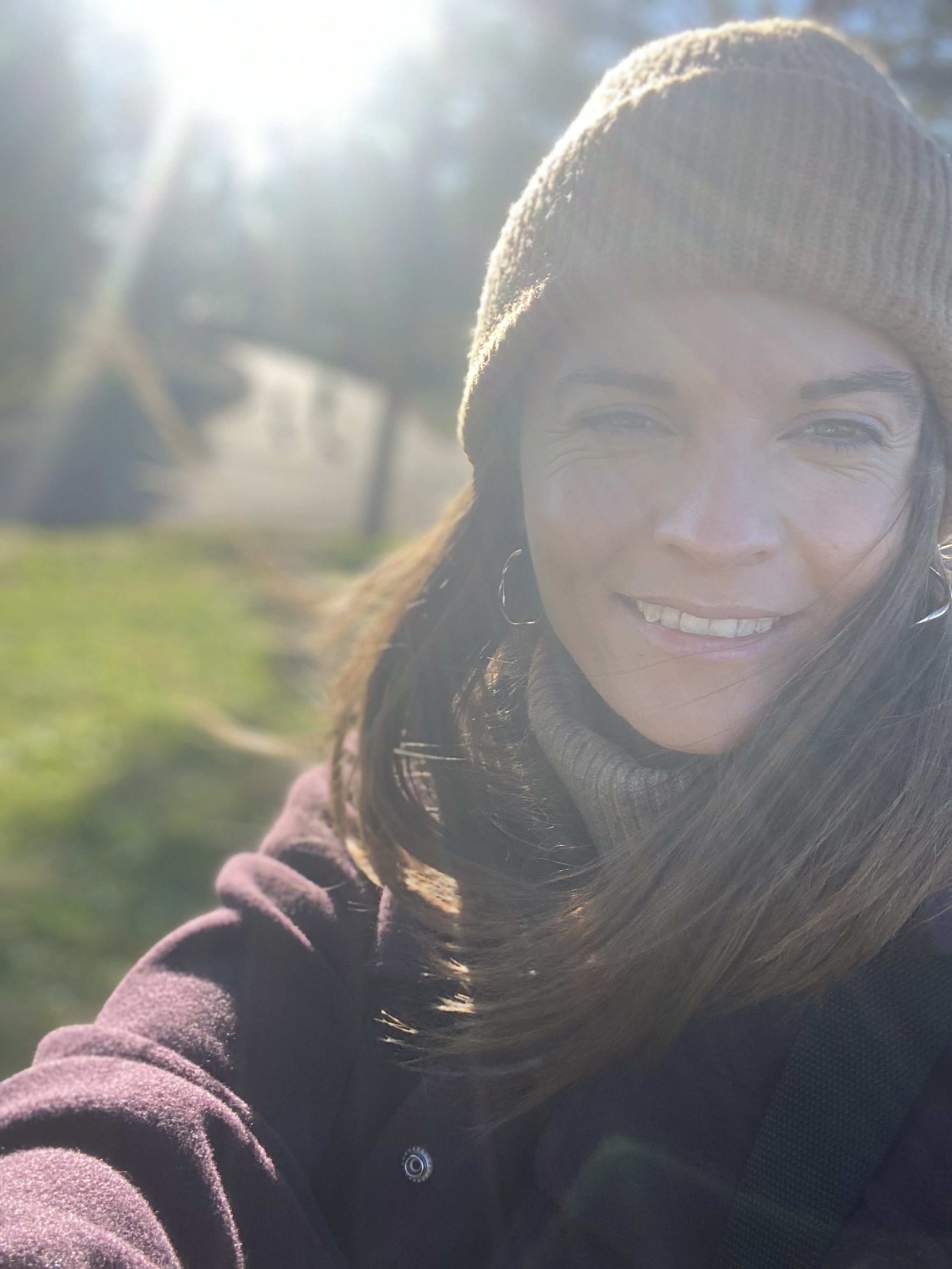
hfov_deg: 46.8
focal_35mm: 30
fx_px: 1100
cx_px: 476
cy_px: 634
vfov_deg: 60.0
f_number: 2.2
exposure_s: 1/378
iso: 25
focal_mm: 2.71
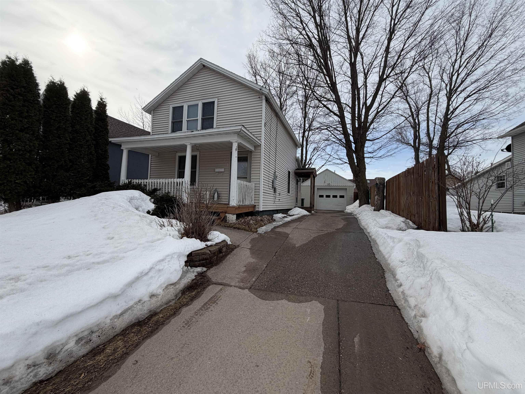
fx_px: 212
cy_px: 197
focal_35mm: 14
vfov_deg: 85.7
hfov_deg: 102.1
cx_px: 262
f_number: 2.2
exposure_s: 1/888
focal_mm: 2.22
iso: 25
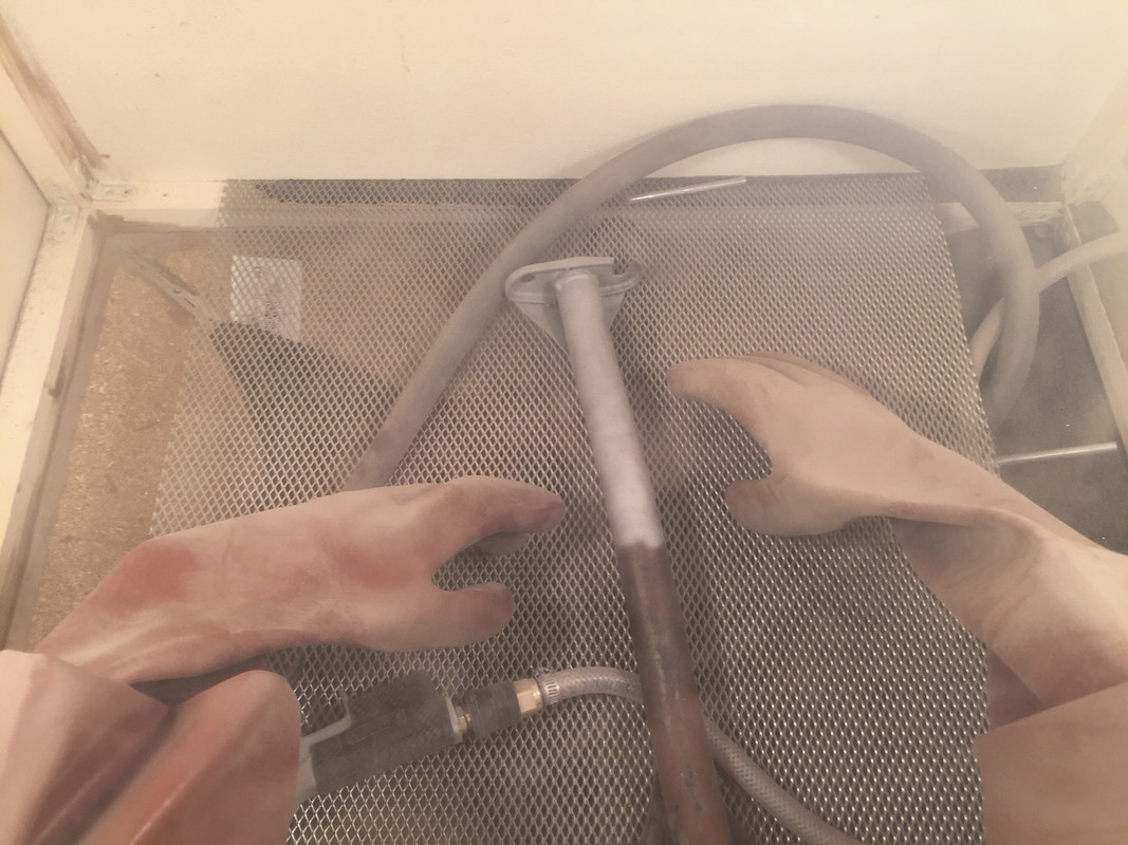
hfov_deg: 61.7
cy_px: 422
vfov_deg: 48.2
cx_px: 564
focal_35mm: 29
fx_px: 945
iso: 40
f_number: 2.2
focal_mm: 4.15
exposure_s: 1/50
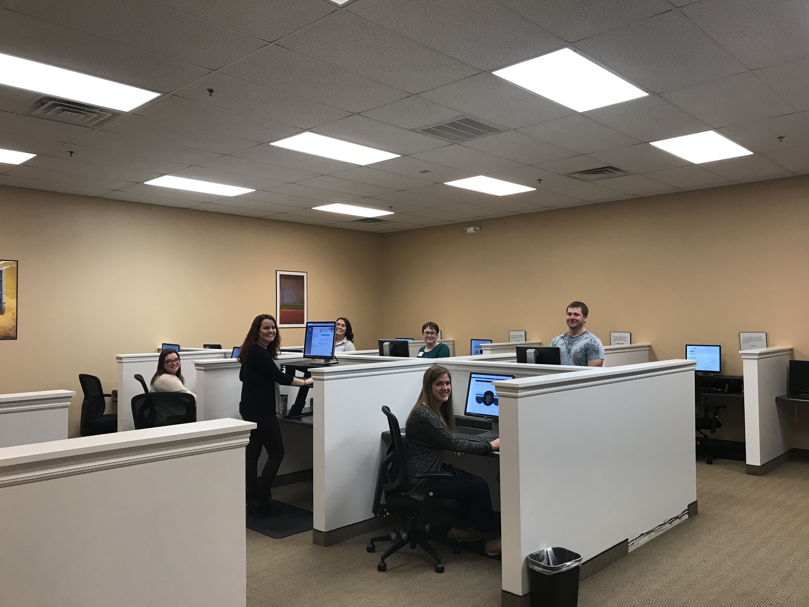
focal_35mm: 28
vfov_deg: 49.7
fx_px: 654
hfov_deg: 63.4
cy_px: 304
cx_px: 404
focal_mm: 3.99
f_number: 1.8
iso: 25
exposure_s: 1/30
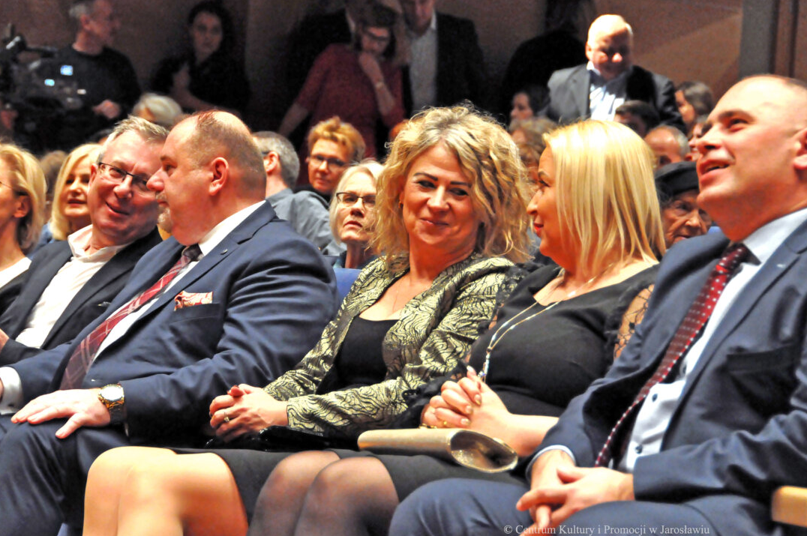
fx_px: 3045
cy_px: 248
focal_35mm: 136
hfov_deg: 15.1
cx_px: 374
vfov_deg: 10.1
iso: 3200
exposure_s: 1/60
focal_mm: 80
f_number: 5
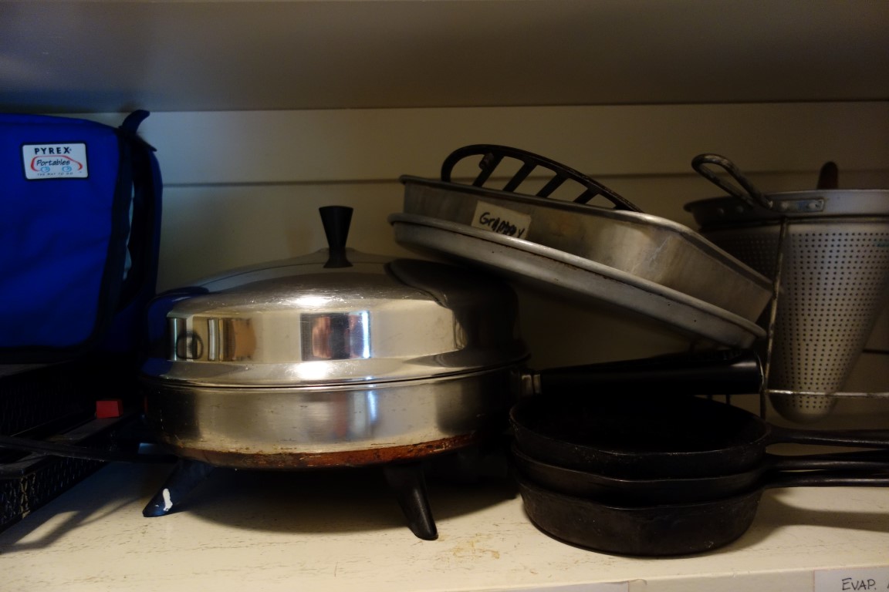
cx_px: 444
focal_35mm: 28
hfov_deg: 65.5
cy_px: 296
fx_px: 691
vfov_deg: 46.4
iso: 500
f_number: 1.8
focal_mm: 10.4
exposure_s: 1/30
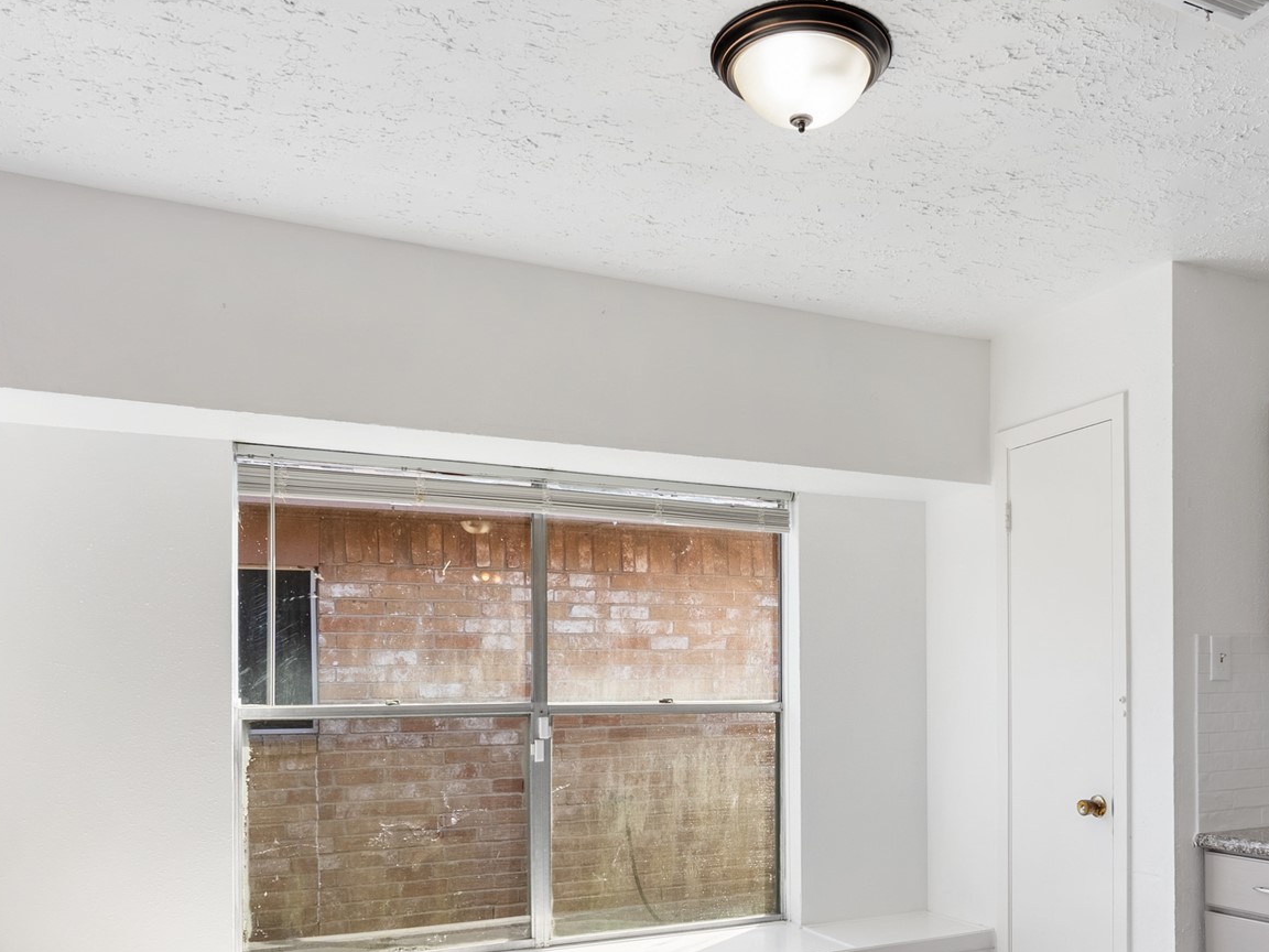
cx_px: 762
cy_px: 678
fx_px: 1063
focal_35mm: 29
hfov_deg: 61.1
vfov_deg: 47.0
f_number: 8
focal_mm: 16
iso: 125
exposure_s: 1/40
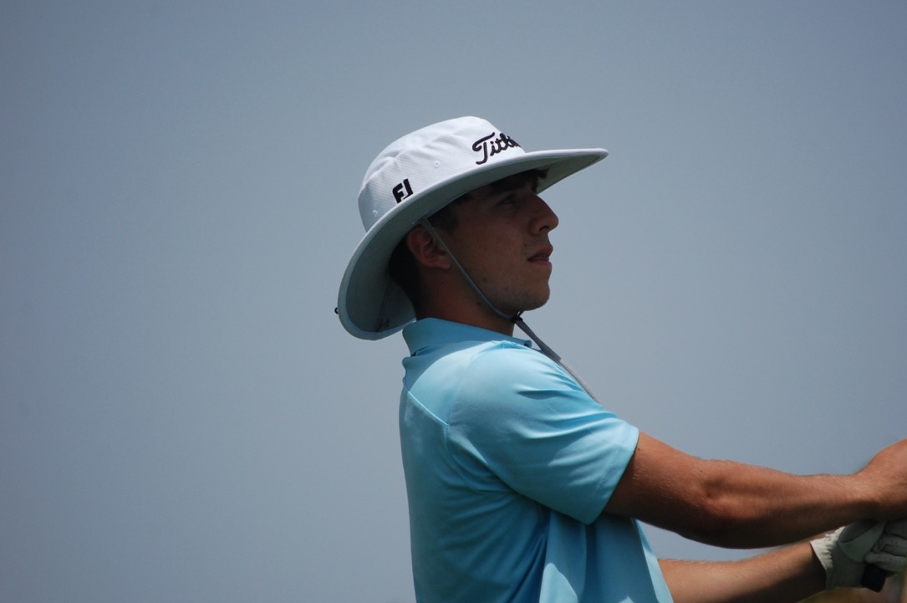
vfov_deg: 3.9
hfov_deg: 5.8
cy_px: 289
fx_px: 8909
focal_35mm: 354
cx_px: 527
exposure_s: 1/2000
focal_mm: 200
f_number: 5.6
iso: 280
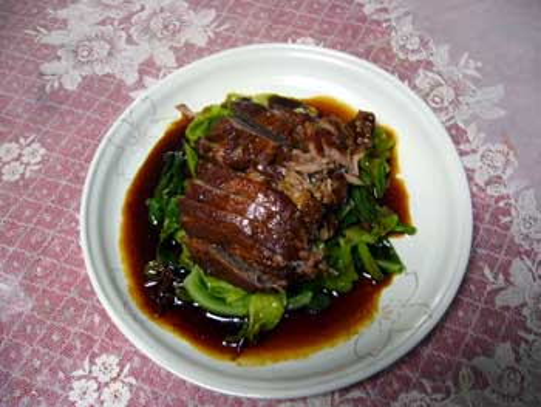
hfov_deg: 52.6
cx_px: 270
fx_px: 547
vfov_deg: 40.7
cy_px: 204
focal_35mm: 35
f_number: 2.8
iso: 80
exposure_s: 1/8
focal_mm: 5.8
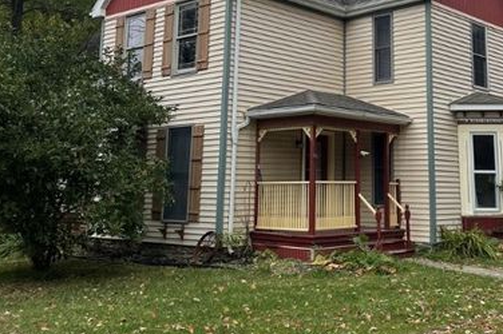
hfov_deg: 40.7
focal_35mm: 48
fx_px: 670
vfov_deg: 27.4
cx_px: 326
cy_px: 59
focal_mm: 4.2
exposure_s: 1/924
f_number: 1.6
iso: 32
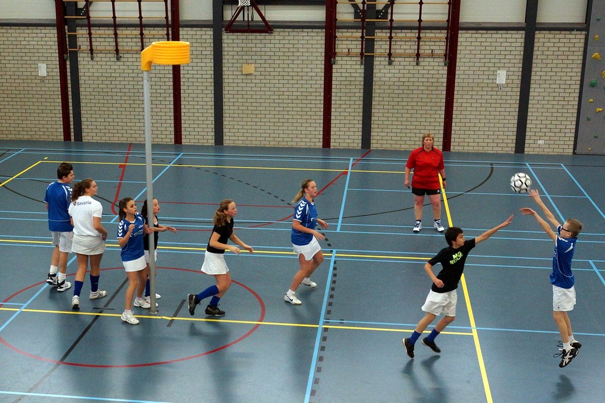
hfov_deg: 49.6
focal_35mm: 39
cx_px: 302
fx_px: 655
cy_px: 202
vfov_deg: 34.2
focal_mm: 26
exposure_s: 1/320
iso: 1600
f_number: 4
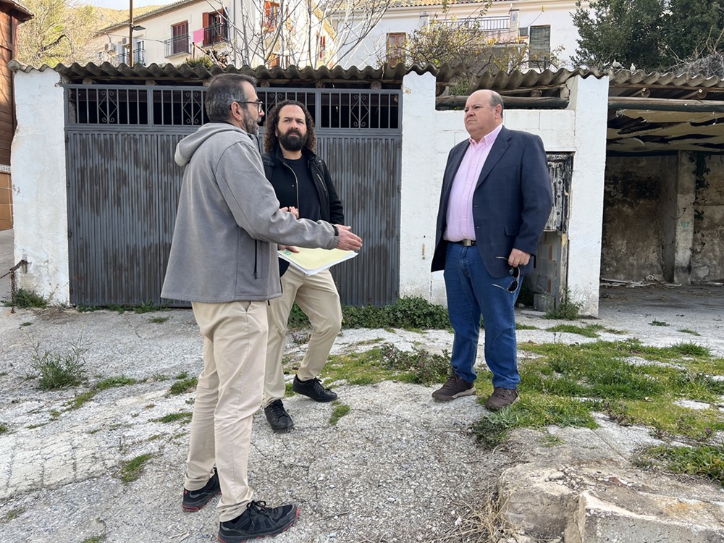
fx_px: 544
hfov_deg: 67.3
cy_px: 272
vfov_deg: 53.1
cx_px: 362
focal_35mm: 26
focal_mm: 5.7
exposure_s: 1/488
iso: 50
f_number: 1.5
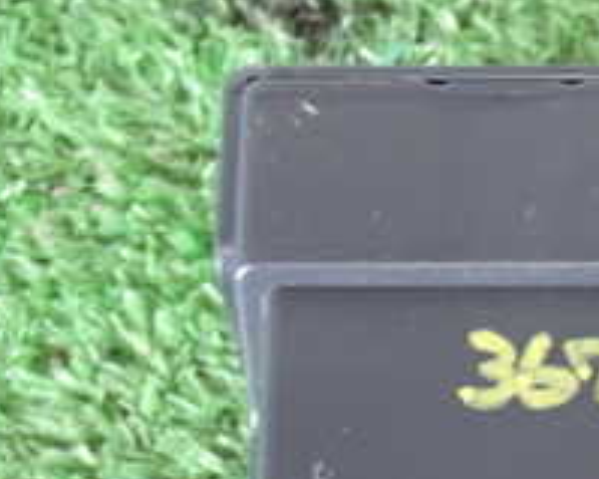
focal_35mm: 197
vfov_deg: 7.8
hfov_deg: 9.6
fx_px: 3491
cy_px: 600
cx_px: 861
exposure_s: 1/30
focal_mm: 11.88
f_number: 3.8
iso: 800
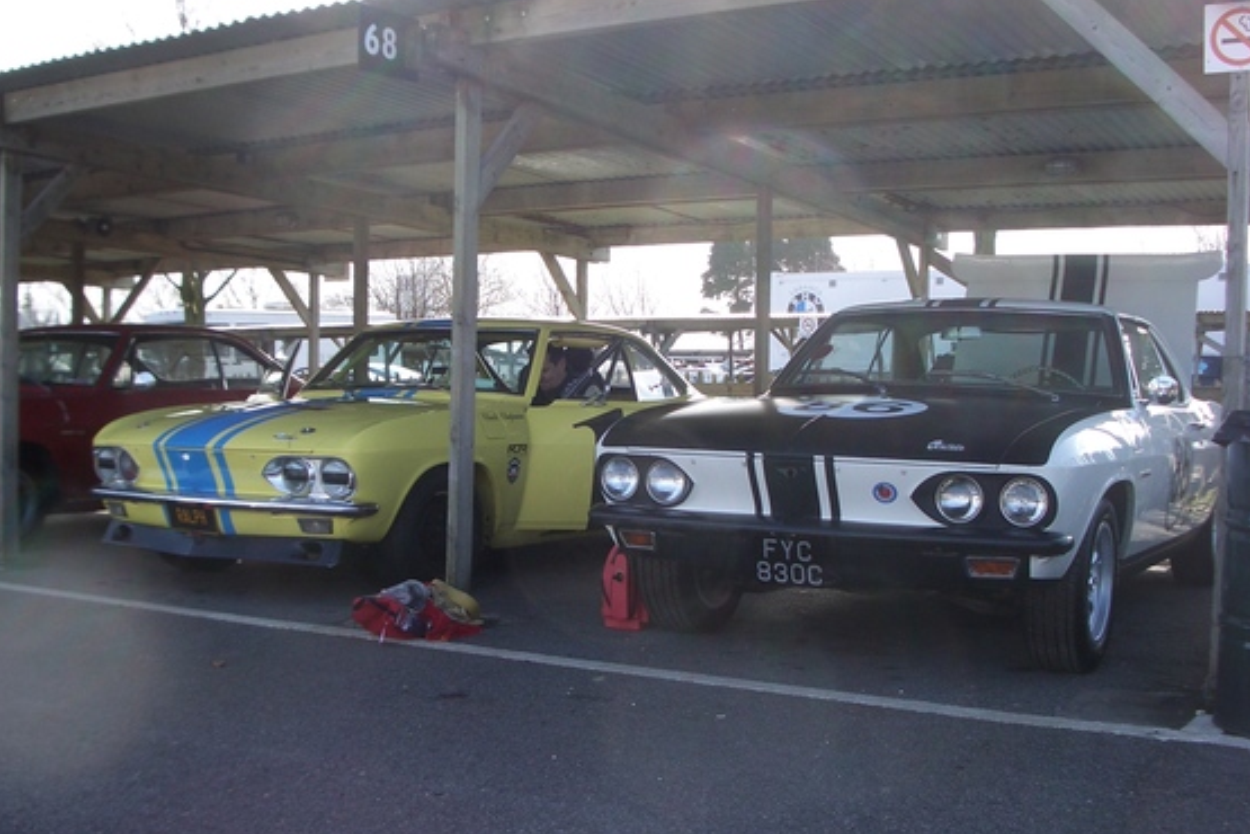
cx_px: 536
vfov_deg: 31.9
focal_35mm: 42
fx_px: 1458
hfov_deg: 46.3
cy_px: 469
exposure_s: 1/160
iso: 80
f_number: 4.3
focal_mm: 5.8
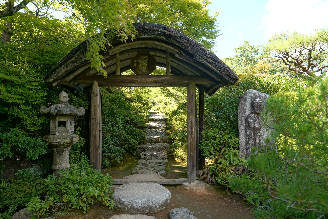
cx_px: 164
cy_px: 110
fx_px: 219
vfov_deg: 53.2
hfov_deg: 73.7
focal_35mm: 24
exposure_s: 1/50
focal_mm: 24
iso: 200
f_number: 5.6
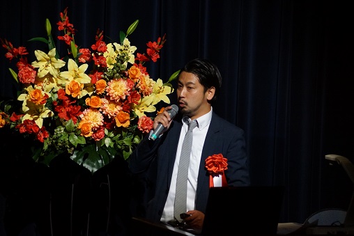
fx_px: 2951
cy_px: 118
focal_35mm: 300
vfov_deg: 4.6
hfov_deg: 6.9
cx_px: 177
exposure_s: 1/80
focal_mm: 200
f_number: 5.6
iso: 1600
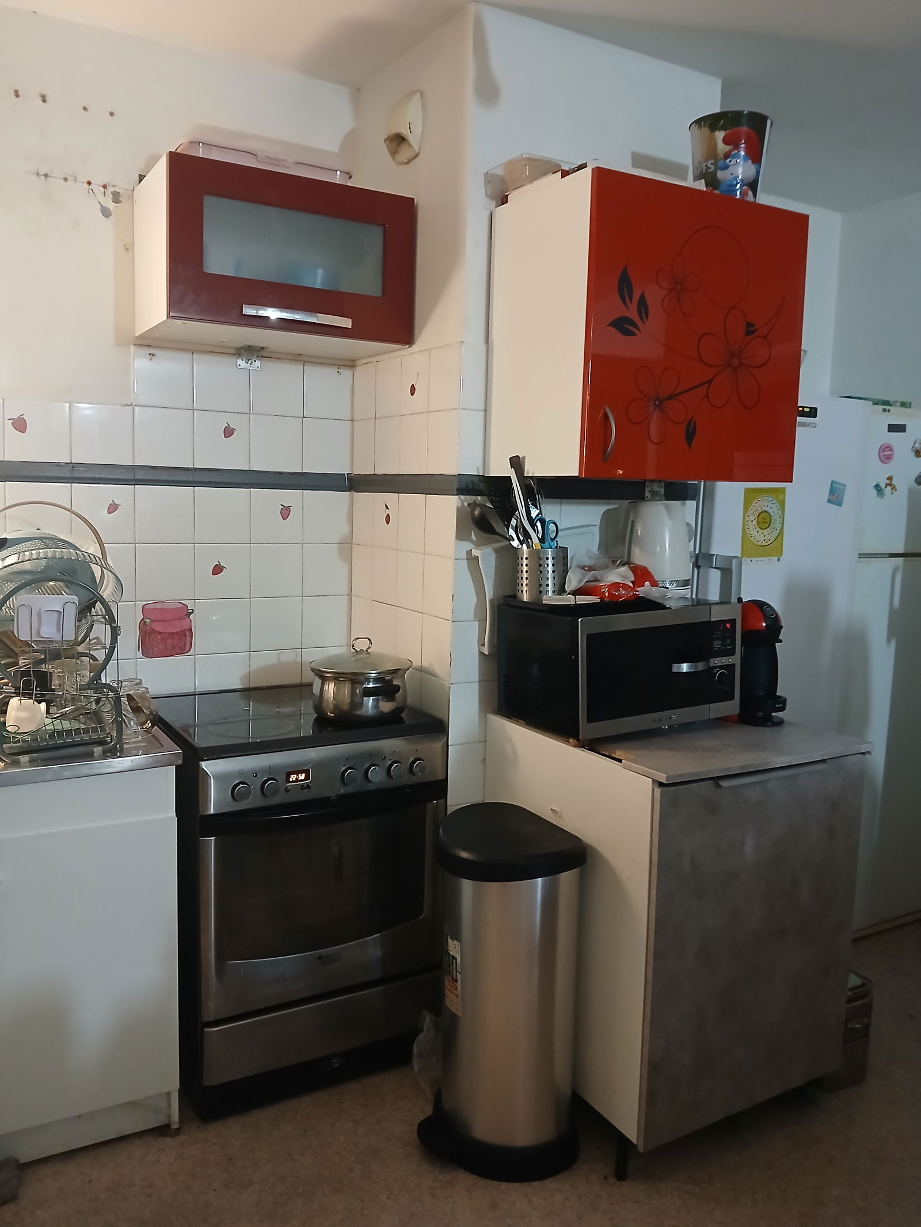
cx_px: 460
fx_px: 922
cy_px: 614
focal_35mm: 26
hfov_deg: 53.1
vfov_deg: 67.3
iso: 500
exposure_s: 1/20
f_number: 1.8
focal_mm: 3.98
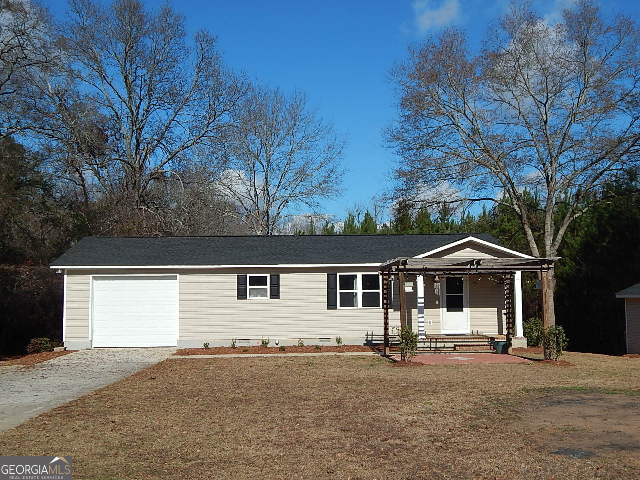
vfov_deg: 37.7
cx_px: 320
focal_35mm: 38
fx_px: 703
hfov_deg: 49.0
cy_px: 240
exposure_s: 1/800
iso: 125
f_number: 6.9
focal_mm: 6.8
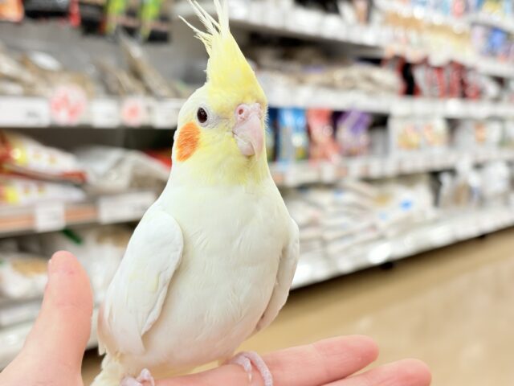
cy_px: 193
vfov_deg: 28.0
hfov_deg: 36.8
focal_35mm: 52
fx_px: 772
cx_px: 257
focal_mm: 5.96
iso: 50
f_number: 1.6
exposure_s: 1/50
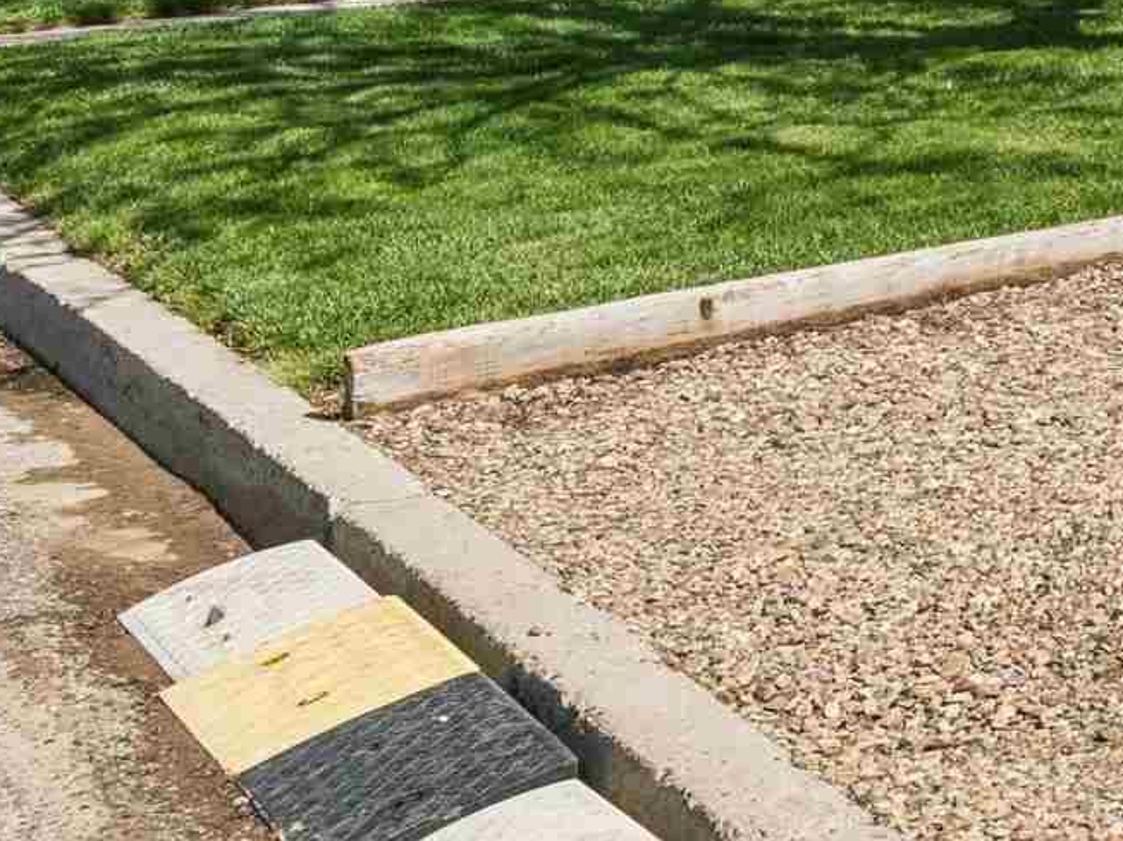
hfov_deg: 16.1
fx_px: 2803
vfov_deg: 15.8
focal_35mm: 86
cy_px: -396
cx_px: 2401
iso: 400
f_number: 13
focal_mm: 19.1
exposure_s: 1/320
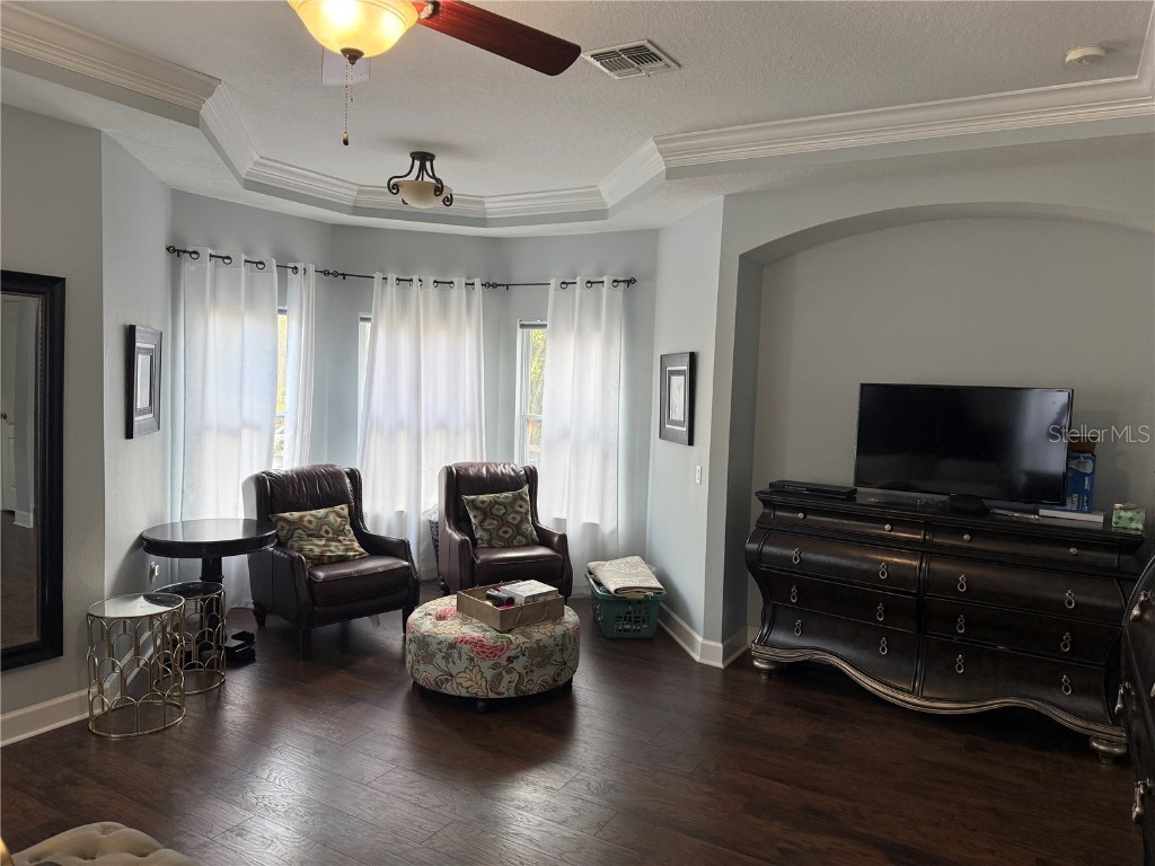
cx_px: 578
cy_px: 433
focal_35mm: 24
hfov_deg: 71.6
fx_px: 801
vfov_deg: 56.8
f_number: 1.78
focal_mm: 6.76
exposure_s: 1/120
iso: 200
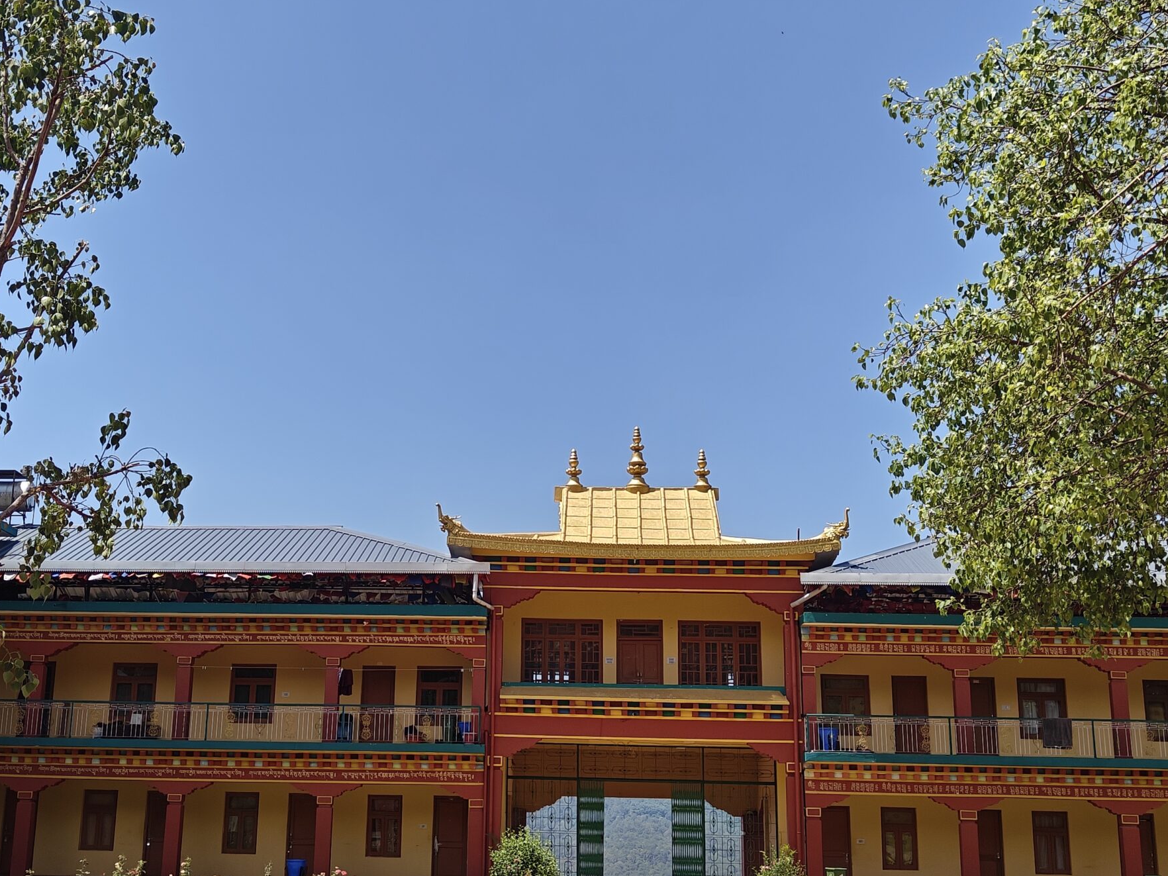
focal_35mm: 45
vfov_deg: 32.2
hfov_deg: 41.9
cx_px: 489
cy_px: 430
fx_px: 1518
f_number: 1.8
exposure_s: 1/2419
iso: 64
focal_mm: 5.59
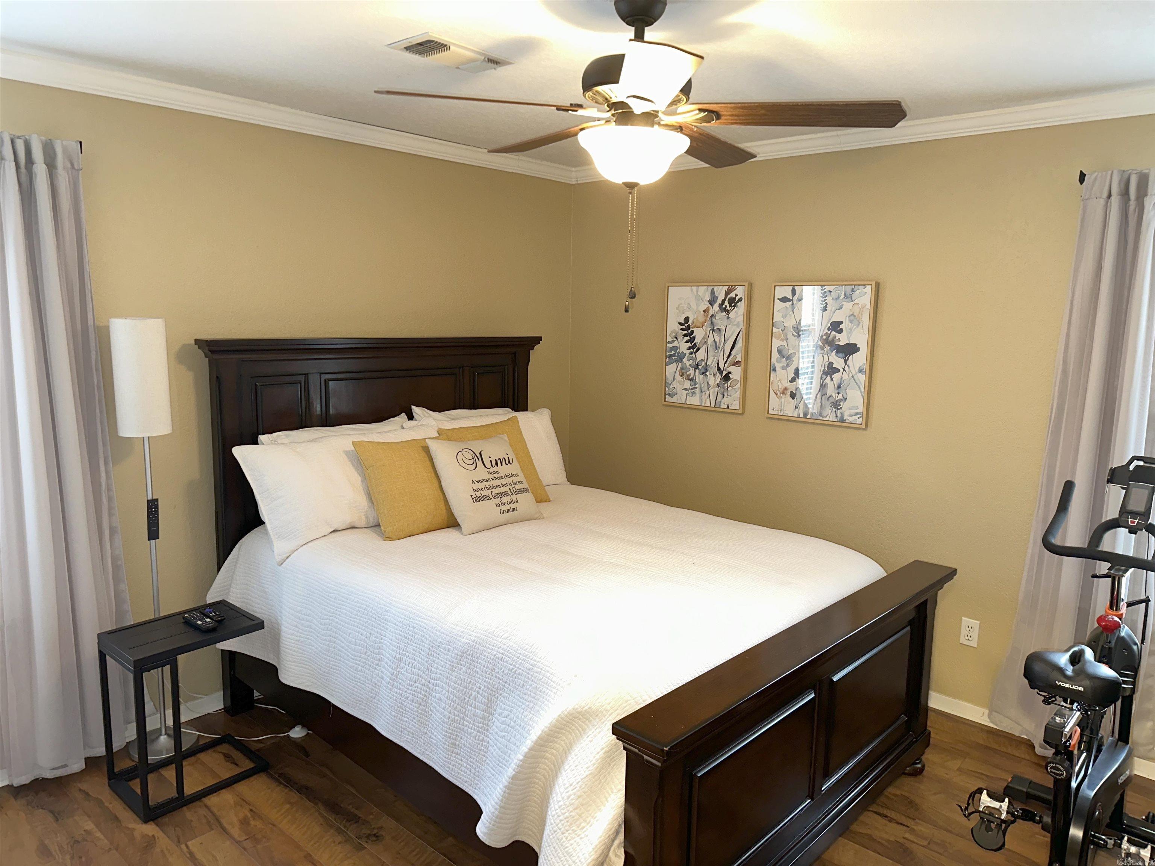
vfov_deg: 56.8
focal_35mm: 24
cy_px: 433
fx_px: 801
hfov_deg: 71.6
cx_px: 578
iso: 160
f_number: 1.78
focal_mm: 6.86
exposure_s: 1/19
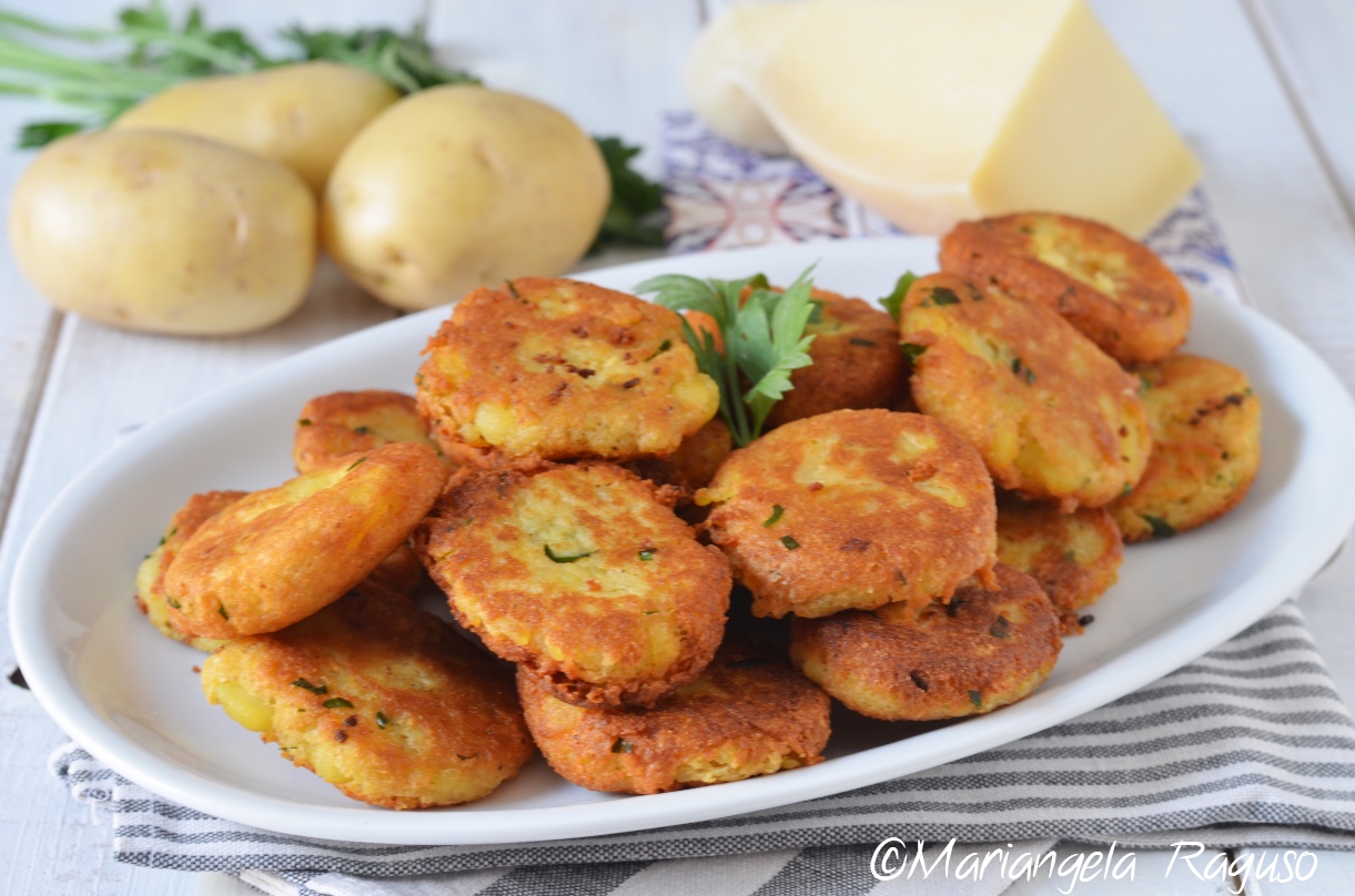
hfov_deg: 27.1
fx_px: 2816
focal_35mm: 75
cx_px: 678
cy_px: 448
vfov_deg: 18.1
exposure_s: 1/3
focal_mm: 50
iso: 100
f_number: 5.6
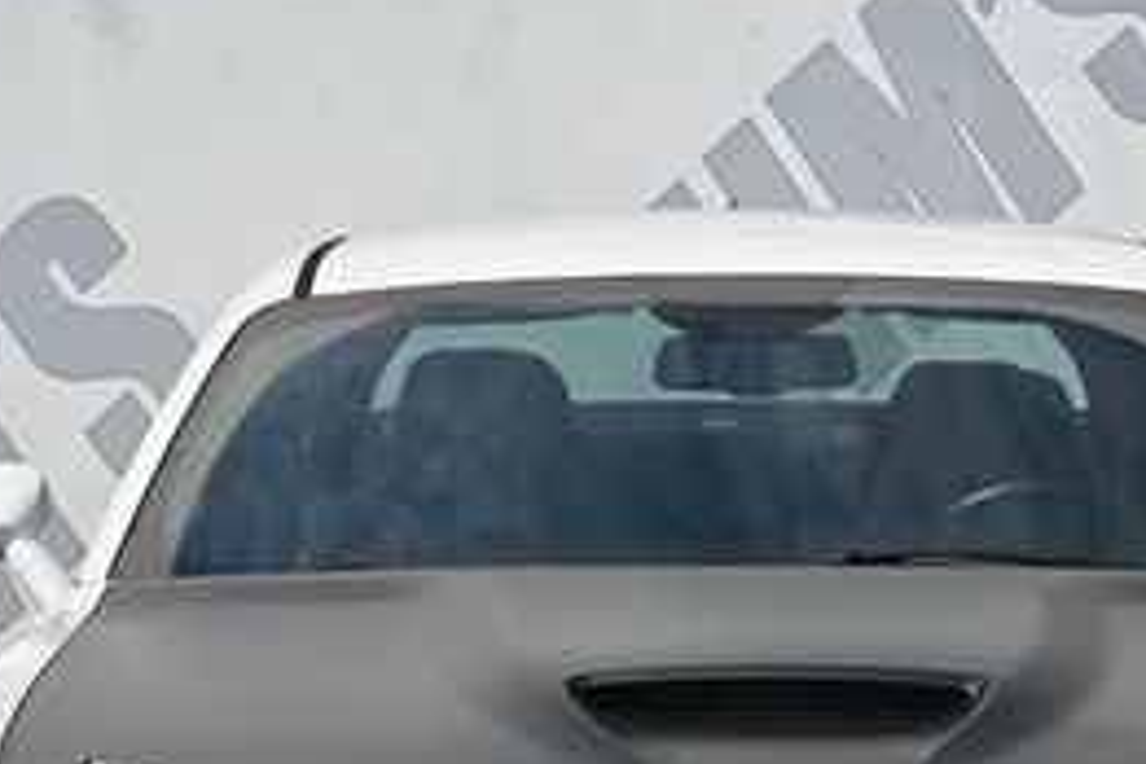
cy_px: 808
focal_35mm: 158
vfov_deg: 8.6
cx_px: 773
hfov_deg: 13.0
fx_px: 5036
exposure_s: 1/400
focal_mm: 43
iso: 100
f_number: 7.1
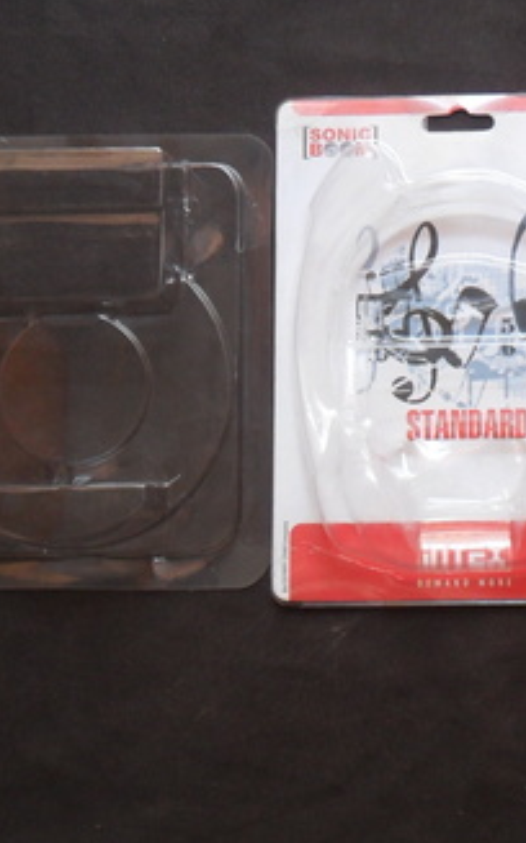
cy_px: 401
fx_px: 1378
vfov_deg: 34.0
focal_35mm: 60
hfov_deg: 20.9
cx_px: 516
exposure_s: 1/30
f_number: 4
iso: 160
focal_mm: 6.6
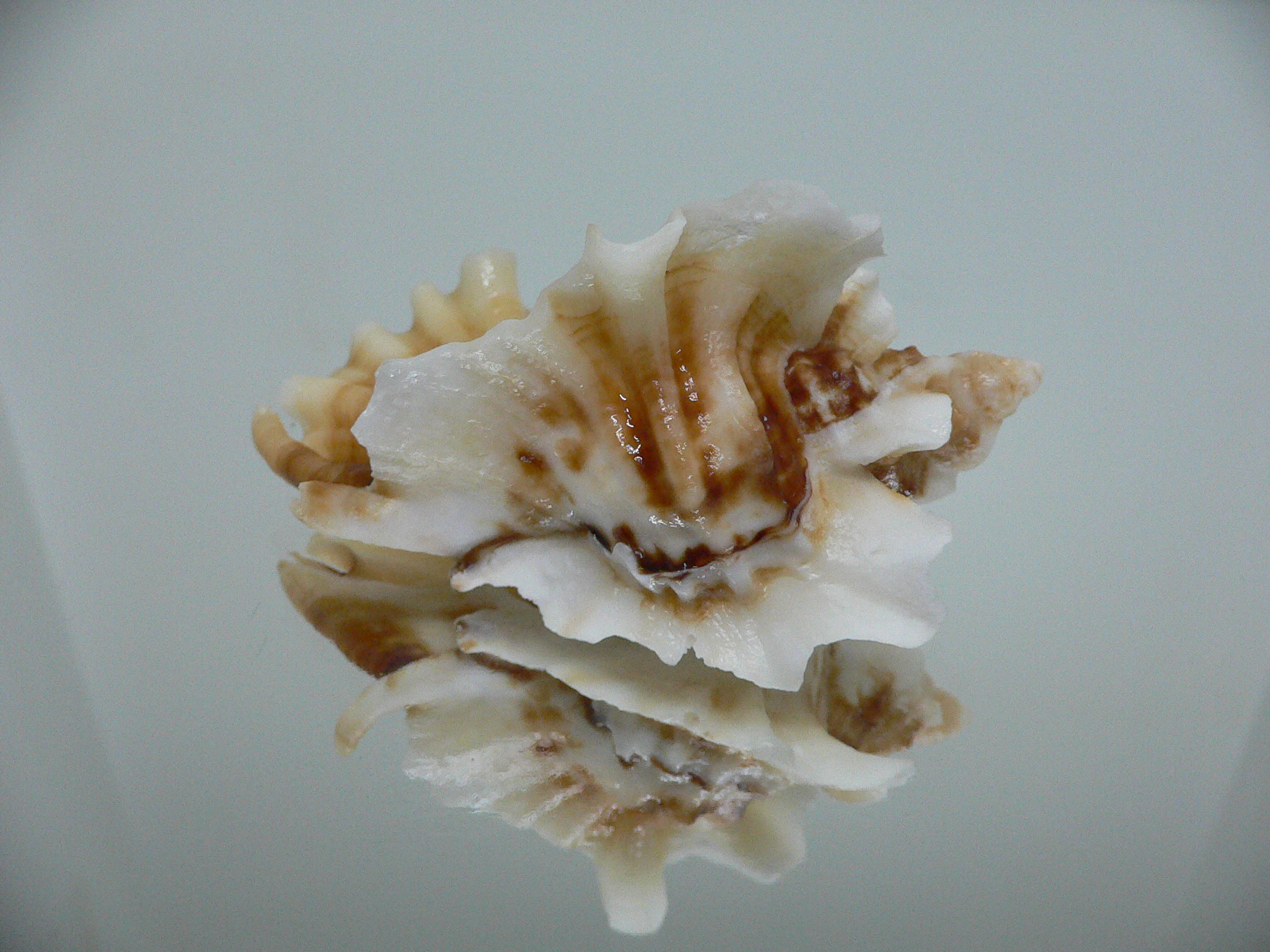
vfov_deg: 40.7
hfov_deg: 52.6
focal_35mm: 35
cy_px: 476
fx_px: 1284
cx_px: 635
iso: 200
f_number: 2.8
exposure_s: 1/60
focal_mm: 4.6
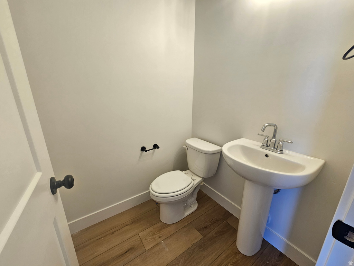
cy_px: 133
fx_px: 133
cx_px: 177
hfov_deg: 106.2
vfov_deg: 89.9
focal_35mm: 13
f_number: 2.2
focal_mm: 2.2
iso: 100
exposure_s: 1/60
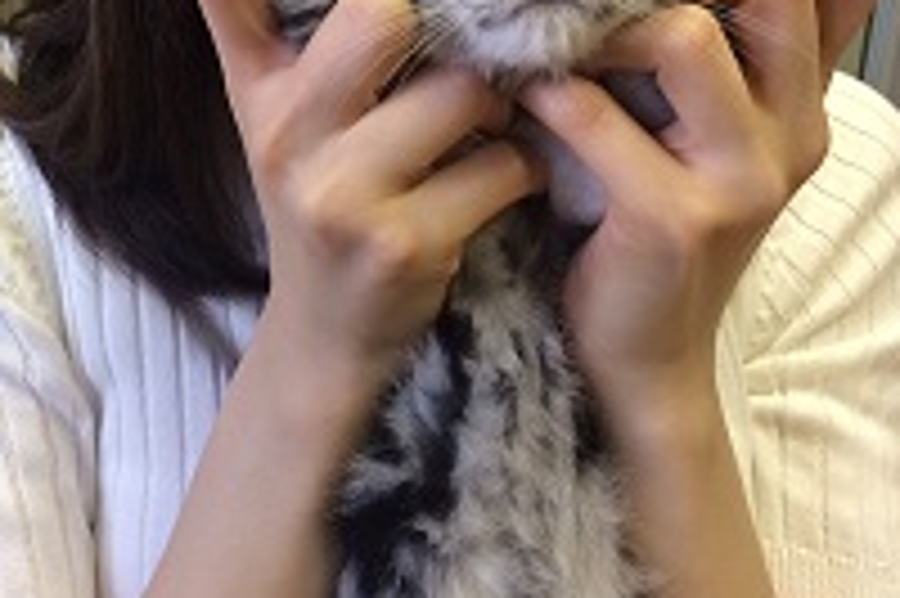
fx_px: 1524
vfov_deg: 21.3
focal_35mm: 61
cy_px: -34
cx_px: 227
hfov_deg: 32.3
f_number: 2.2
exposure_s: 1/33
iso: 64
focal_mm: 4.15
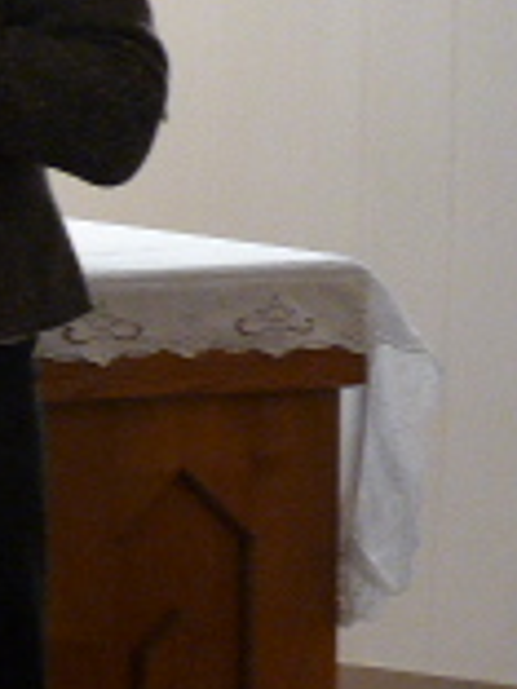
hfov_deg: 11.1
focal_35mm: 111
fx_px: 2210
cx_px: -751
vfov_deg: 17.7
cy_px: 322
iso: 250
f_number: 2.8
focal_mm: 4.8
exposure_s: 1/30
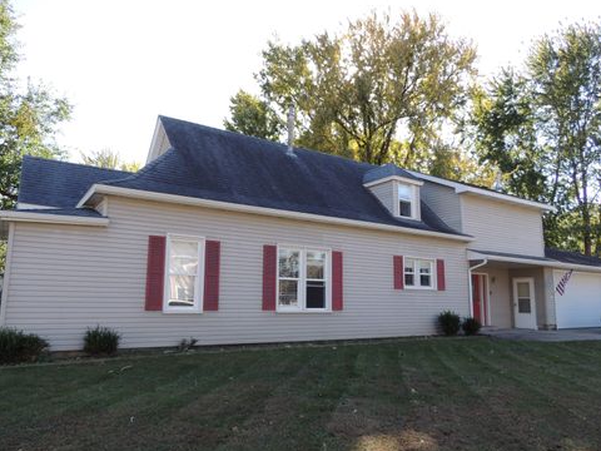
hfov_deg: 69.4
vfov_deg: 54.9
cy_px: 230
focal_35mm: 25
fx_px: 434
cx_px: 290
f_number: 3
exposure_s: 1/250
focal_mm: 4.3
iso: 100
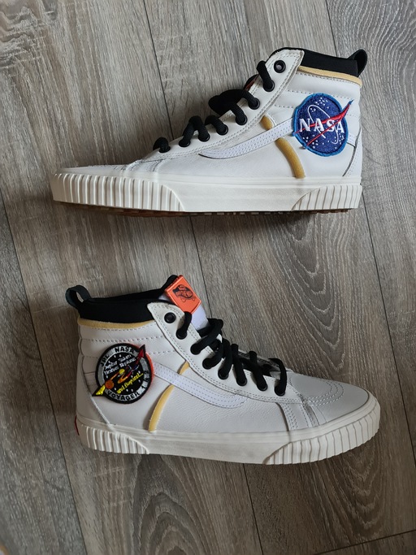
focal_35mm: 25
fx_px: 401
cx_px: 208
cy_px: 278
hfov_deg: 54.9
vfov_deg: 69.4
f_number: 1.8
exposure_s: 1/100
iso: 1250
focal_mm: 7
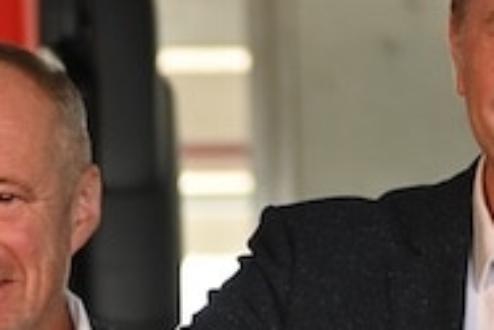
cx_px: -140
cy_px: 513
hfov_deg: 6.2
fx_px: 4518
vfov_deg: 4.2
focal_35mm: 329
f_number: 2.8
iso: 250
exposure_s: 1/100
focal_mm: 60
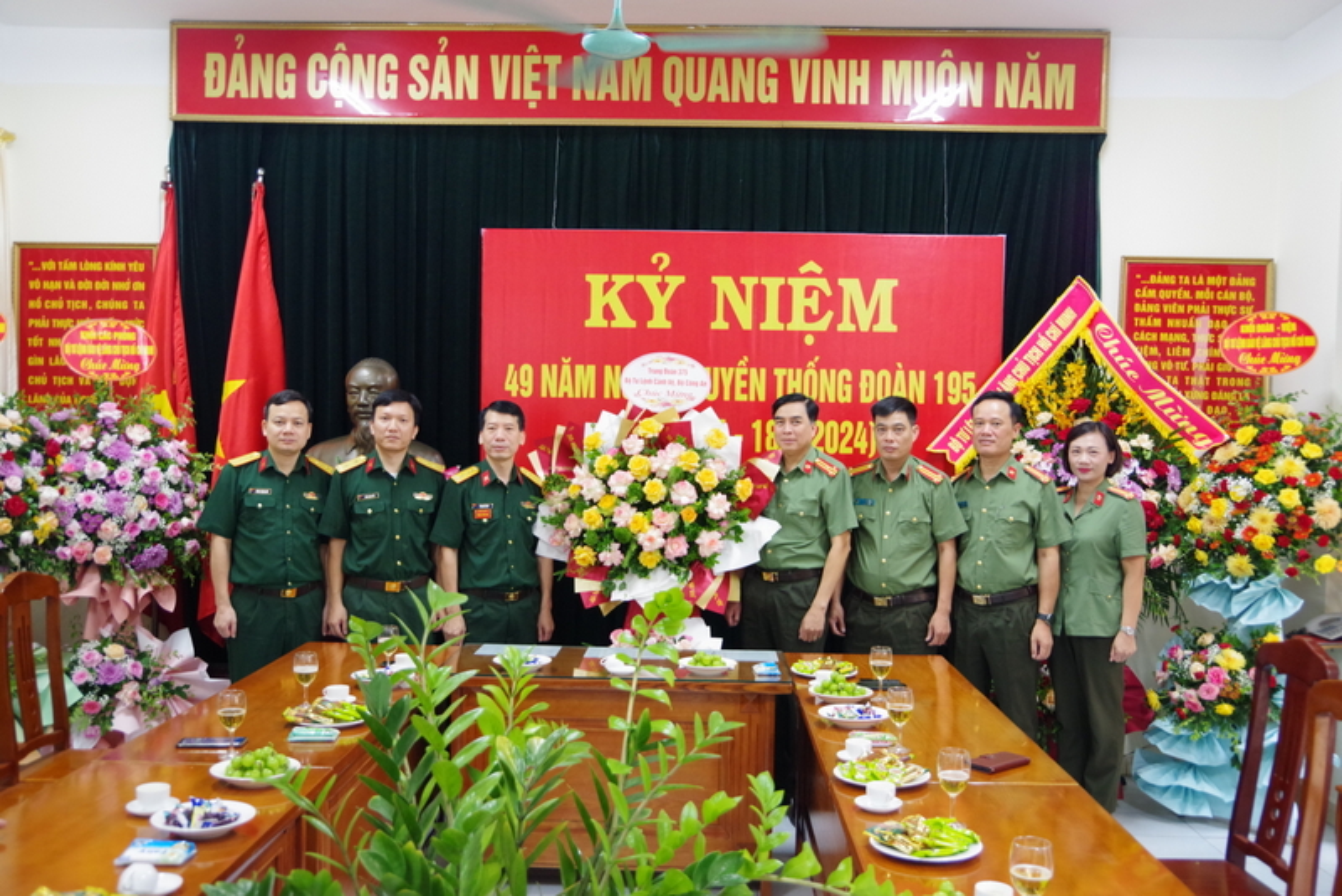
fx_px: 1342
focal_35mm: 36
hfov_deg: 53.1
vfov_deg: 36.9
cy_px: 448
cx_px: 671
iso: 1600
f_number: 4
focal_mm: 24
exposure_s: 1/60
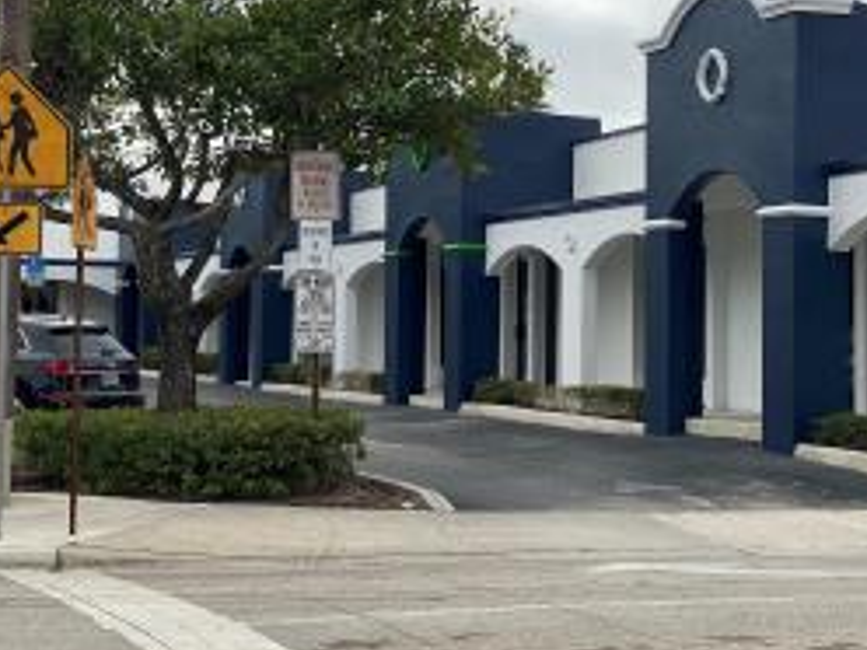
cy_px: 262
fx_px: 2104
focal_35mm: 84
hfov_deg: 23.3
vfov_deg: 17.6
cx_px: 374
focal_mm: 6
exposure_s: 1/940
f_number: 2
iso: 20
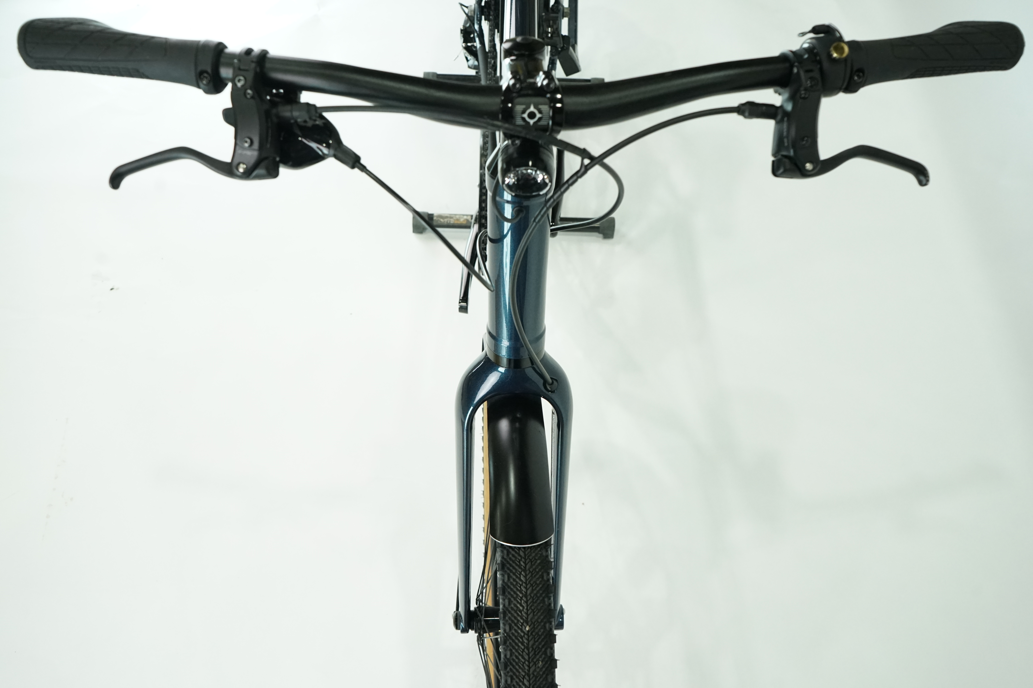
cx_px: 516
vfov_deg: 43.6
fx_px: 861
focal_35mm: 30
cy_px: 344
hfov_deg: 61.9
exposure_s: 1/200
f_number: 6.3
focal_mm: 30
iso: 2500
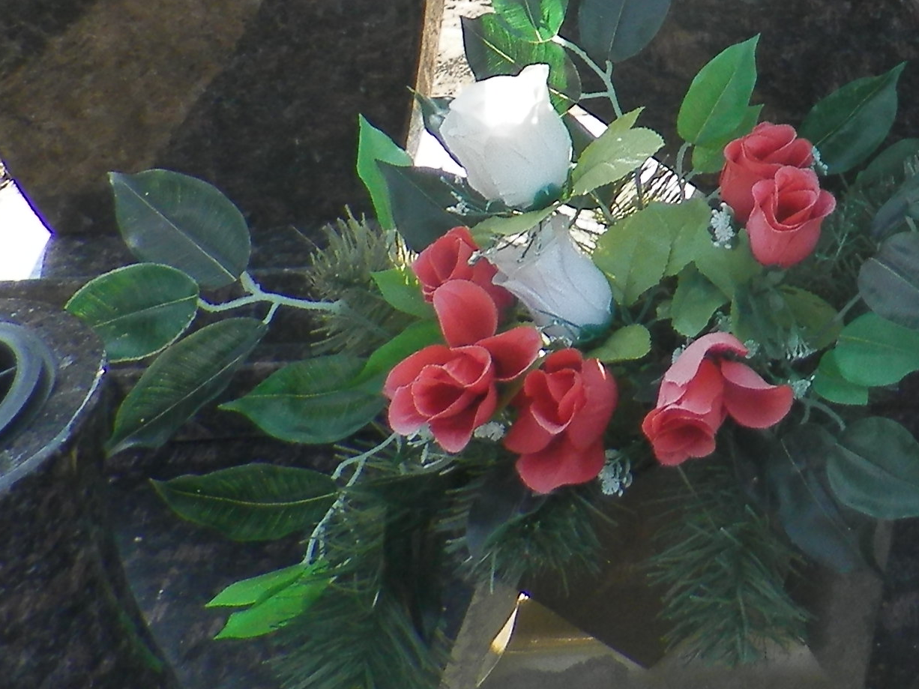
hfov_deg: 18.0
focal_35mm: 94
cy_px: -517
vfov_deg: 14.1
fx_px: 2495
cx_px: 1482
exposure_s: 1/200
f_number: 3.1
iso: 80
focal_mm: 4.5
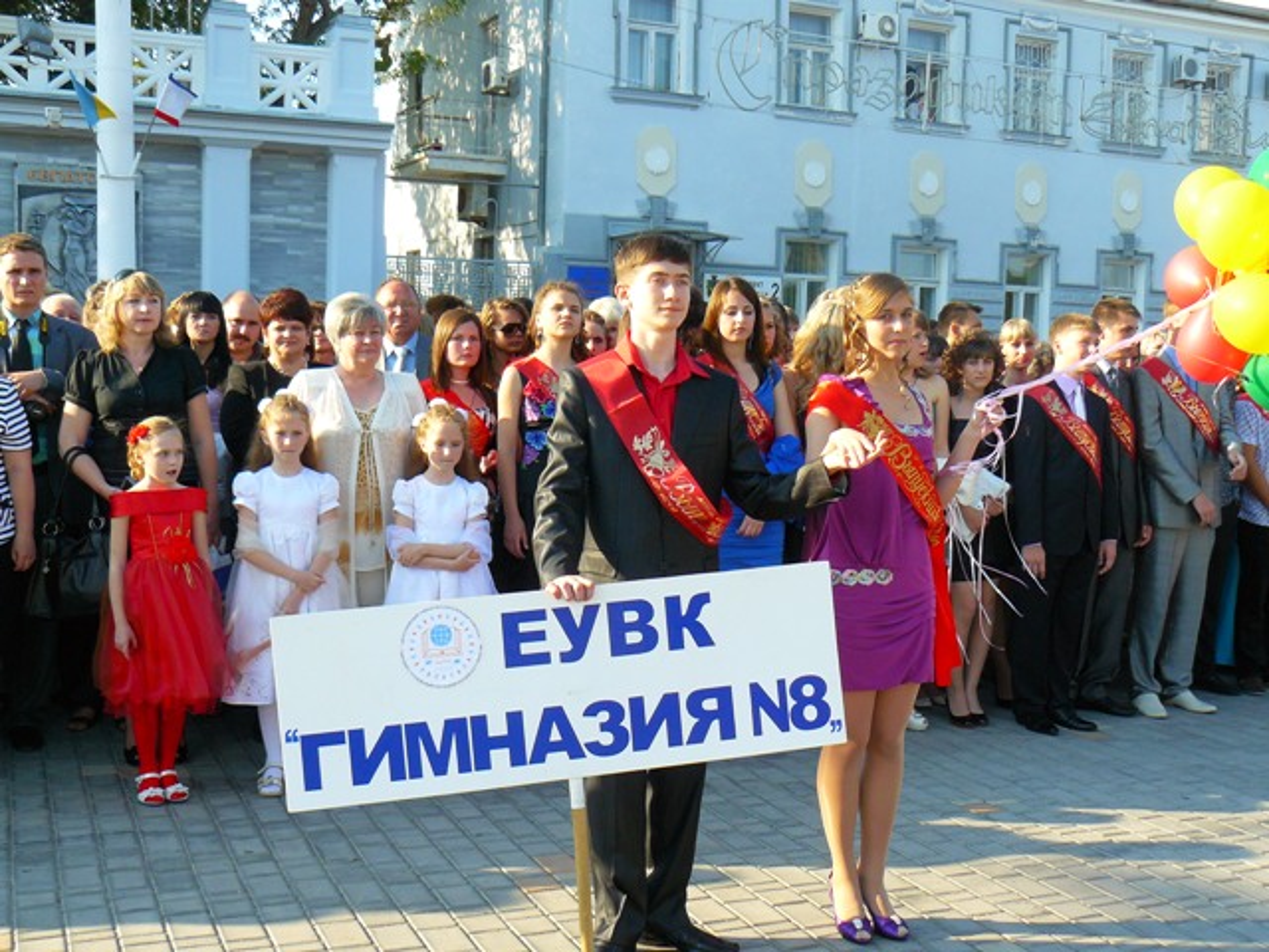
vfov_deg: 33.6
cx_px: 634
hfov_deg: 43.9
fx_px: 1576
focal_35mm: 43
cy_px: 476
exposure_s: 1/200
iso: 100
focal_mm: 7.1
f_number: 4
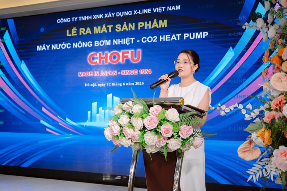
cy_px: 96
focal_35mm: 49
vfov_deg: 27.5
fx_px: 391
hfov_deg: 40.3
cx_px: 144
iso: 500
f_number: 4
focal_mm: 49
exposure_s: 1/100
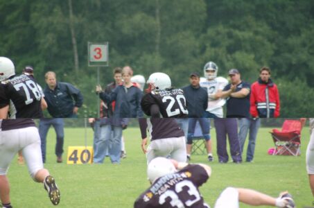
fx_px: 2872
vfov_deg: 4.1
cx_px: 157
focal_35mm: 330
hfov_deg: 6.3
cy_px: 104
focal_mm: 220
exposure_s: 1/500
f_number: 5.3
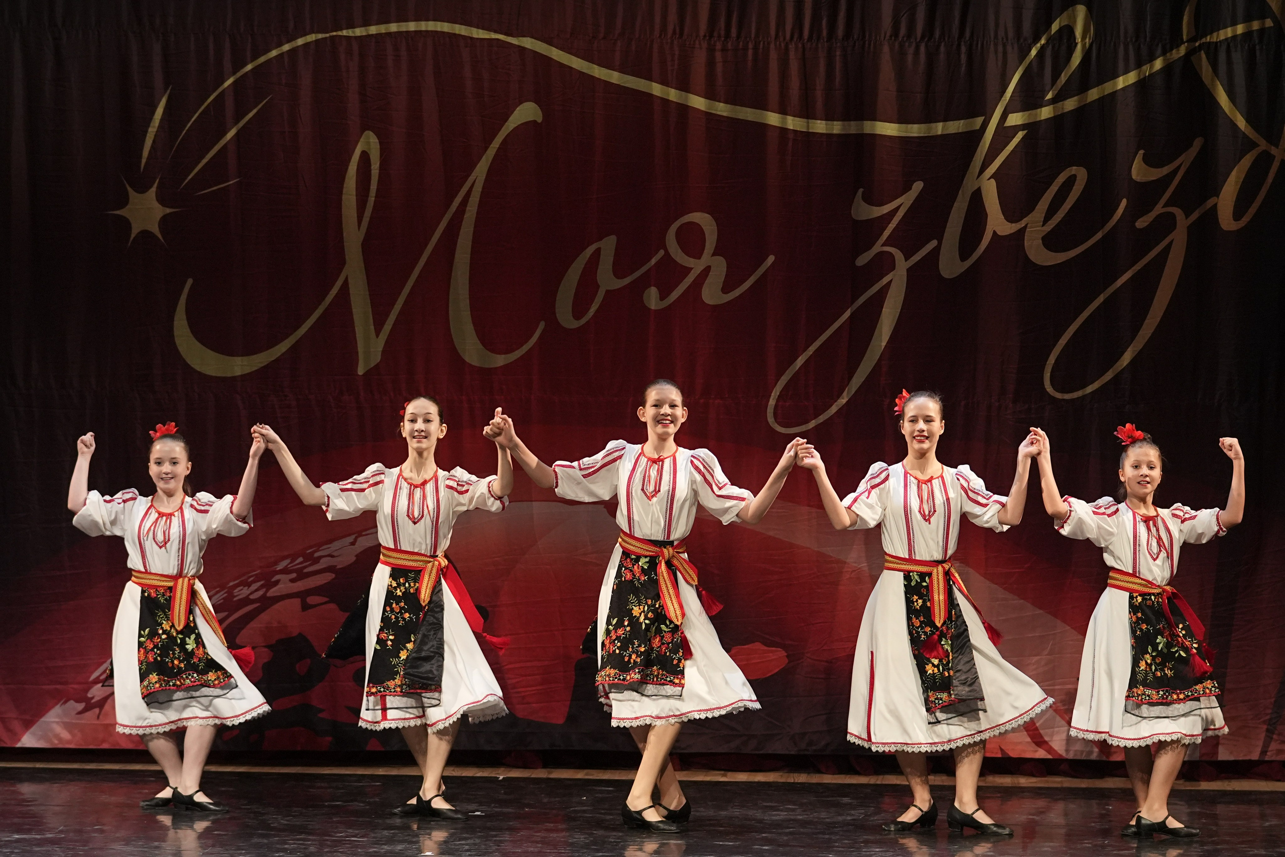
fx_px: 5140
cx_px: 642
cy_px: 428
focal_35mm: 144
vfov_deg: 9.5
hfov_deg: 14.3
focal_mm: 96
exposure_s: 1/400
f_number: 2.8
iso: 2500
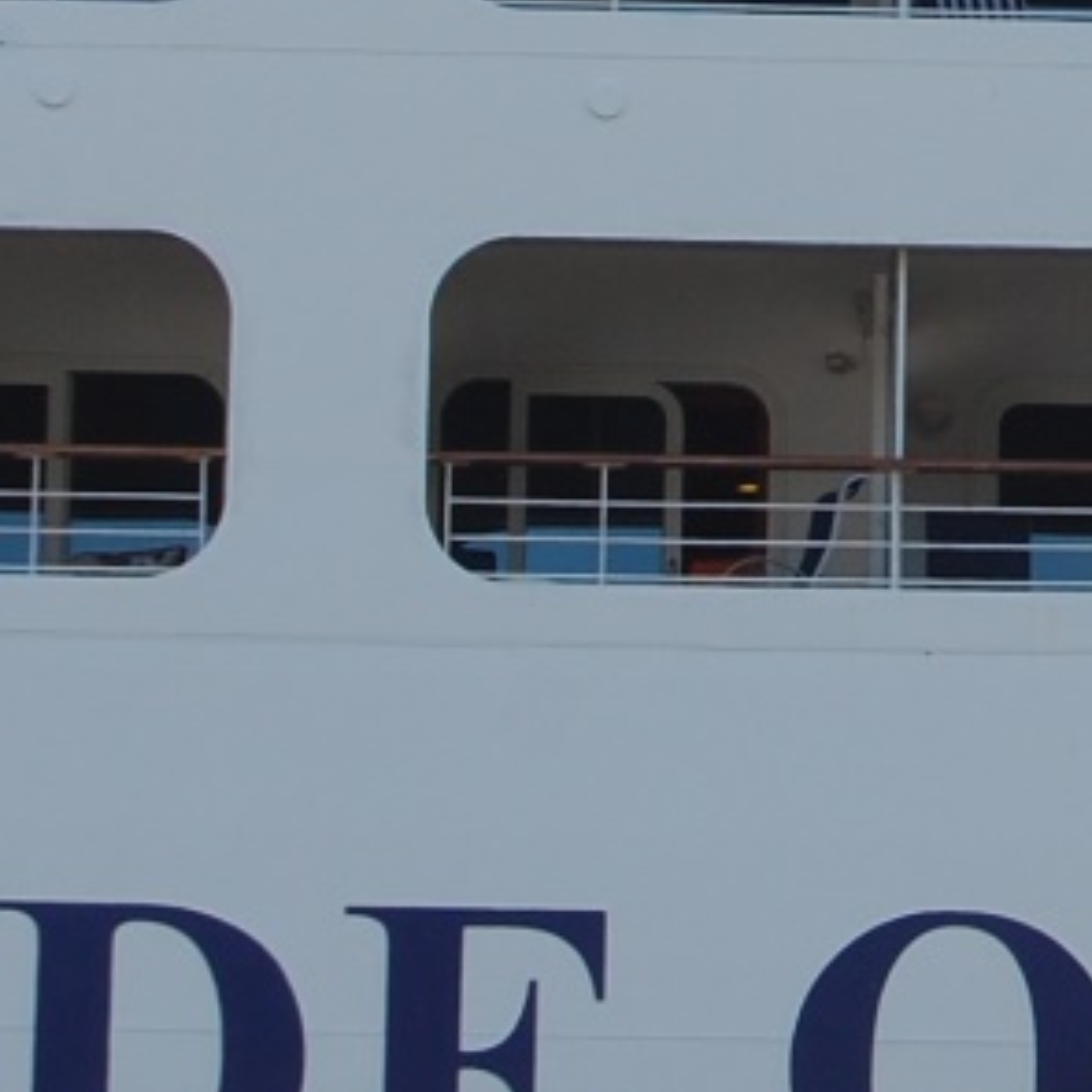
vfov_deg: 4.6
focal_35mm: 380
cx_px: 1832
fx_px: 13573
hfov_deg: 4.6
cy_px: -620
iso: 200
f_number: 9
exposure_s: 1/320
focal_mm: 55
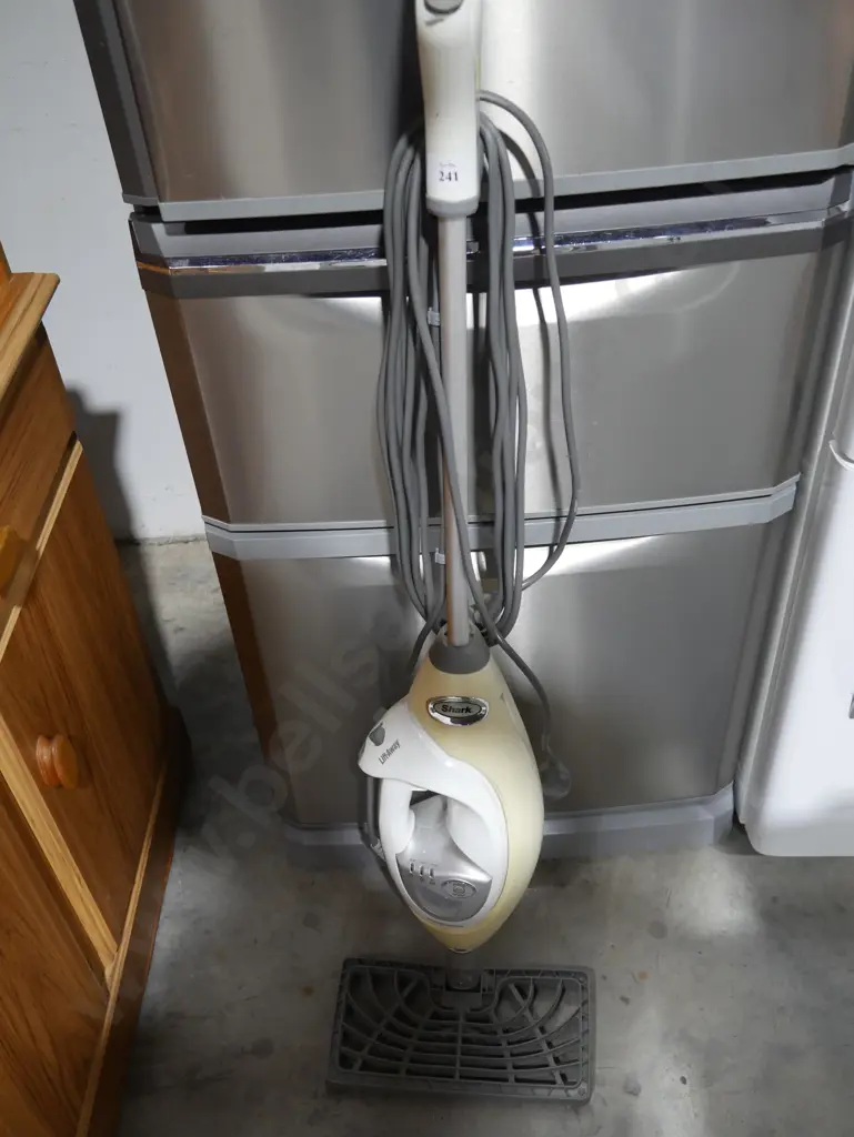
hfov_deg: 41.8
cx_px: 427
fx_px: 1117
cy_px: 568
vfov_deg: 53.9
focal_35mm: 34
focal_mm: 17
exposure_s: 1/60
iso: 800
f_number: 4
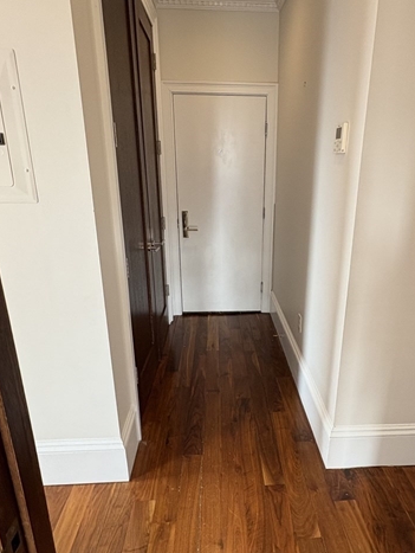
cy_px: 281
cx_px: 244
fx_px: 367
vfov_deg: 73.9
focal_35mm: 23
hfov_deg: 58.6
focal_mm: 2.22
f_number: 2.2
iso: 200
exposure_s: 1/60
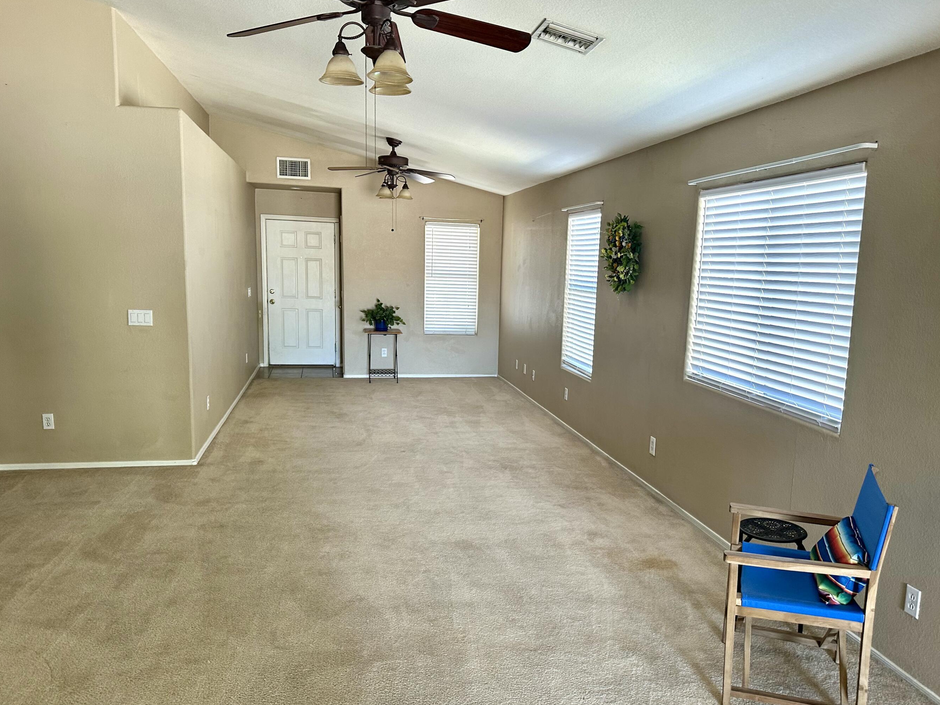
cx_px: 480
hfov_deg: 65.3
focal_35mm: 27
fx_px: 733
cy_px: 376
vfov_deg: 51.3
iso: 160
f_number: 1.78
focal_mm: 6.86
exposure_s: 1/60
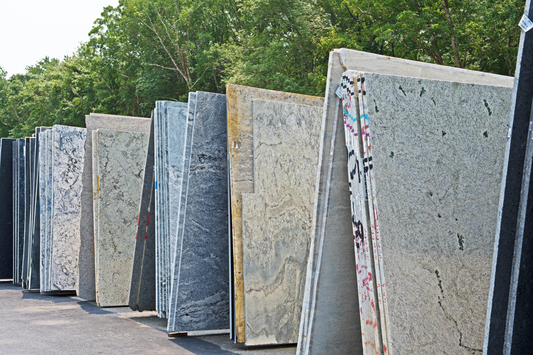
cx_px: 266
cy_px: 178
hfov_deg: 37.8
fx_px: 777
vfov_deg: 25.8
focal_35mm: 52
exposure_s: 1/200
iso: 100
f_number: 10
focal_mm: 35
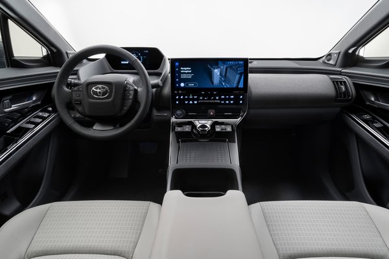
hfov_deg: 86.9
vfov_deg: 64.6
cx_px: 194
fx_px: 205
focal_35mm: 19
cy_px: 130
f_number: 14
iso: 200
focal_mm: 19
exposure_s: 1/3
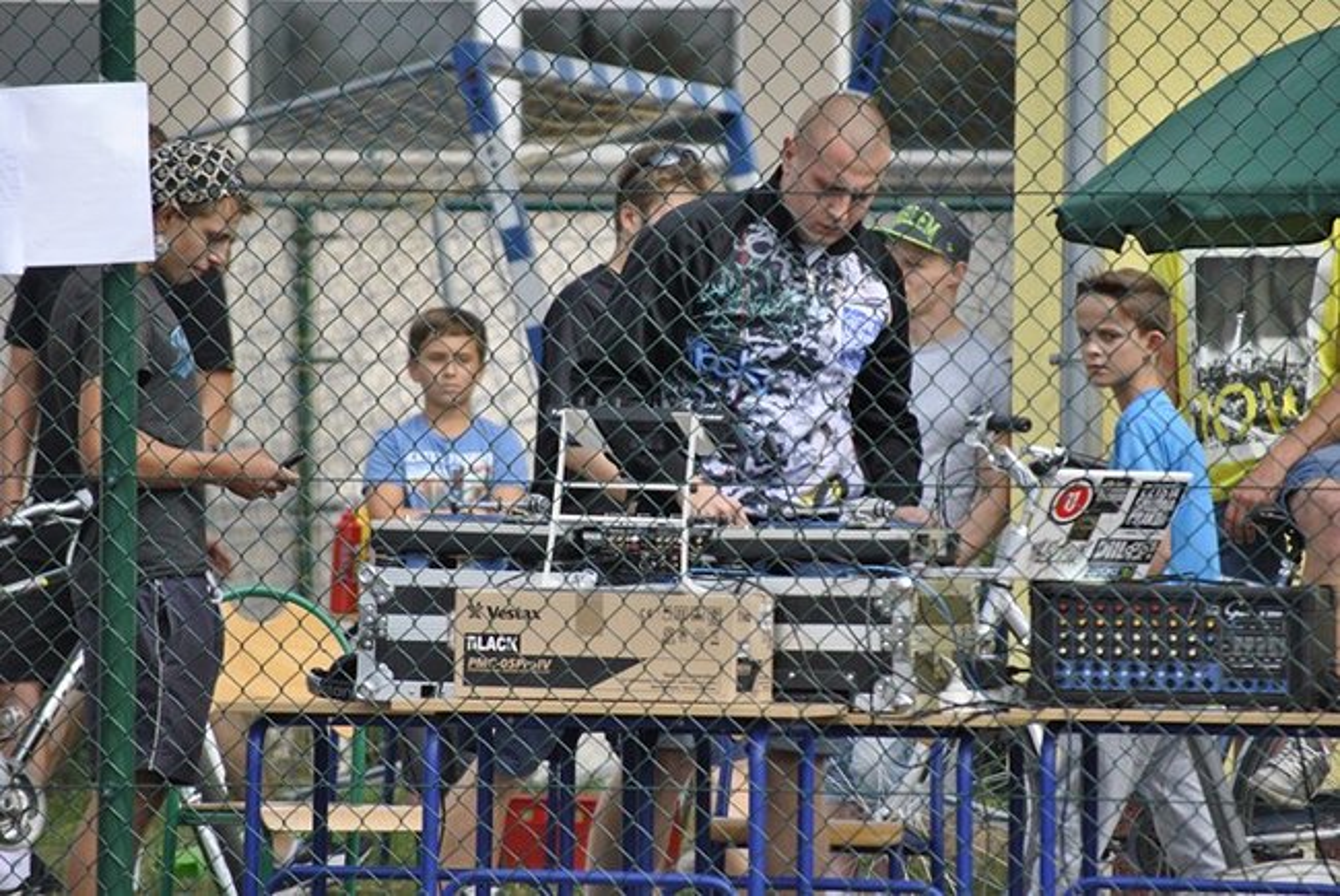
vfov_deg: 4.6
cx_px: 670
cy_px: 448
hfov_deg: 6.9
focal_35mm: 300
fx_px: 11179
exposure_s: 1/500
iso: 220
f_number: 5.6
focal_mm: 200
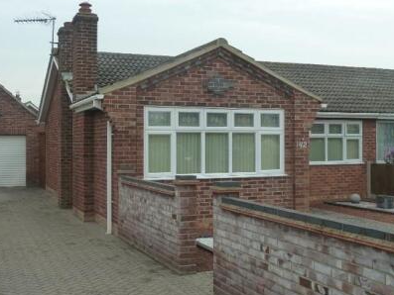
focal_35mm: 47
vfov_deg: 30.9
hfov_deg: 40.4
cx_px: 204
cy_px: 137
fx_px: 535
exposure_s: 1/160
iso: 125
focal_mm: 5.3
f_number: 4
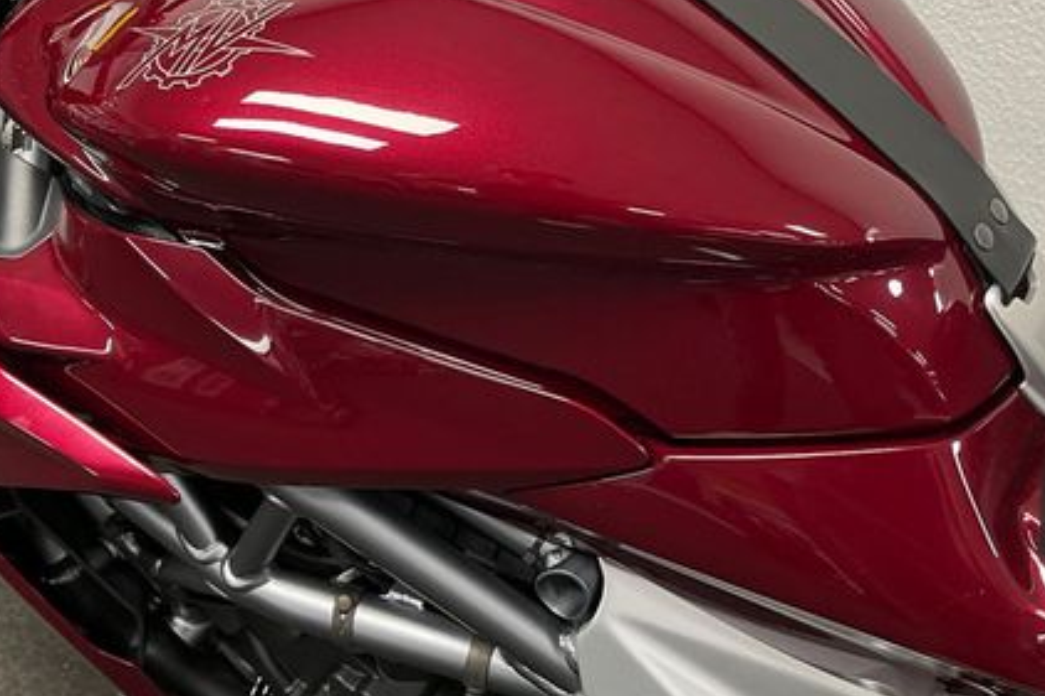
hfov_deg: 47.4
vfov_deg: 31.9
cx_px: 498
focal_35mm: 41
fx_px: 1190
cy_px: 161
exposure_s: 1/50
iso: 125
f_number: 1.6
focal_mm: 5.1
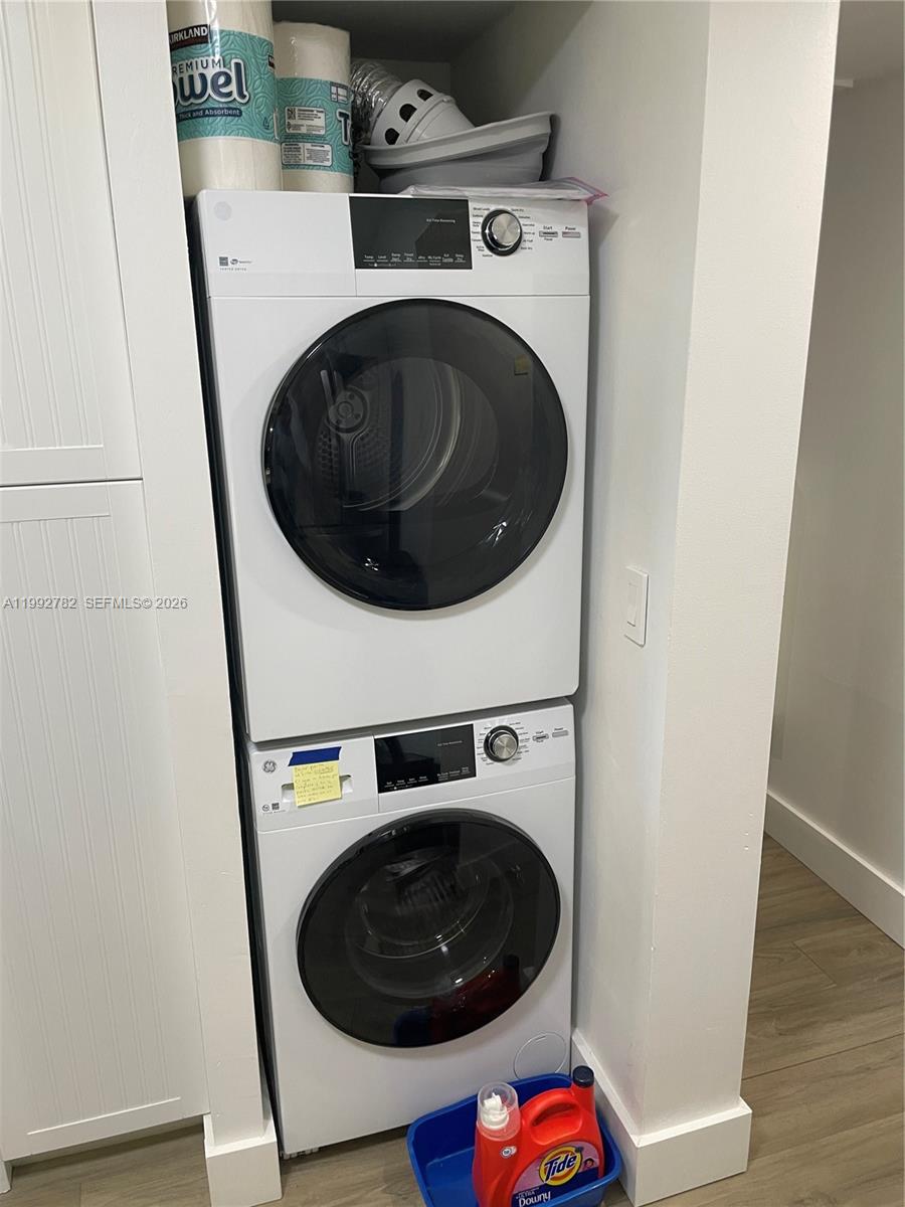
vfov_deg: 67.3
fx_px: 906
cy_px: 604
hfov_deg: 53.1
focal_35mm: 26
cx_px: 452
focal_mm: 4.2
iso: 80
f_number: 1.6
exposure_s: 1/60
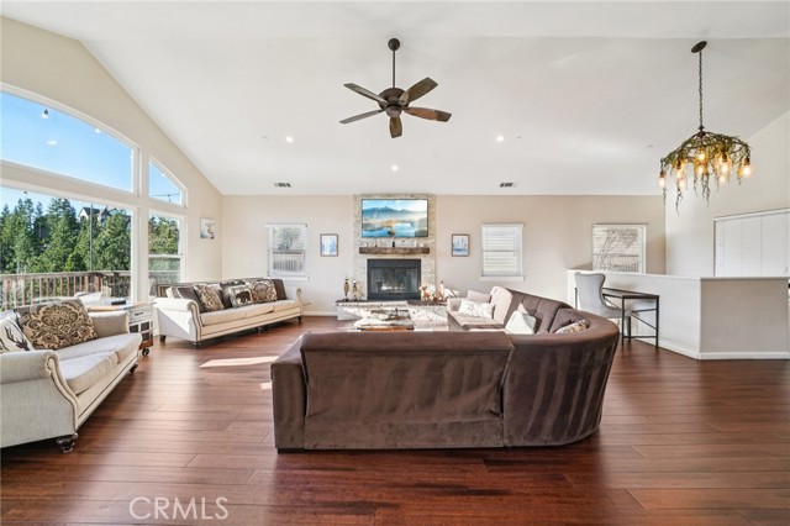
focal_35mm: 13
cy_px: 263
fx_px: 285
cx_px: 395
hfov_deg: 108.4
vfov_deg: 85.4
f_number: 8
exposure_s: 1/30
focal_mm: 13
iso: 250
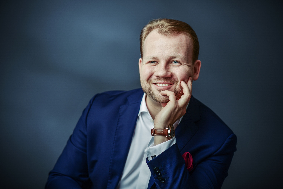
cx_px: 142
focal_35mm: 105
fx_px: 825
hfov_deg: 19.5
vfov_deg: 13.0
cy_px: 94
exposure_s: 1/200
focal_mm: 105
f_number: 2.2
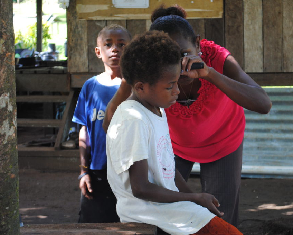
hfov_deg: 20.4
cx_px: 175
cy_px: 118
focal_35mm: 94
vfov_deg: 16.4
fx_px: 812
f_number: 5.6
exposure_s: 1/40
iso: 200
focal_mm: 55
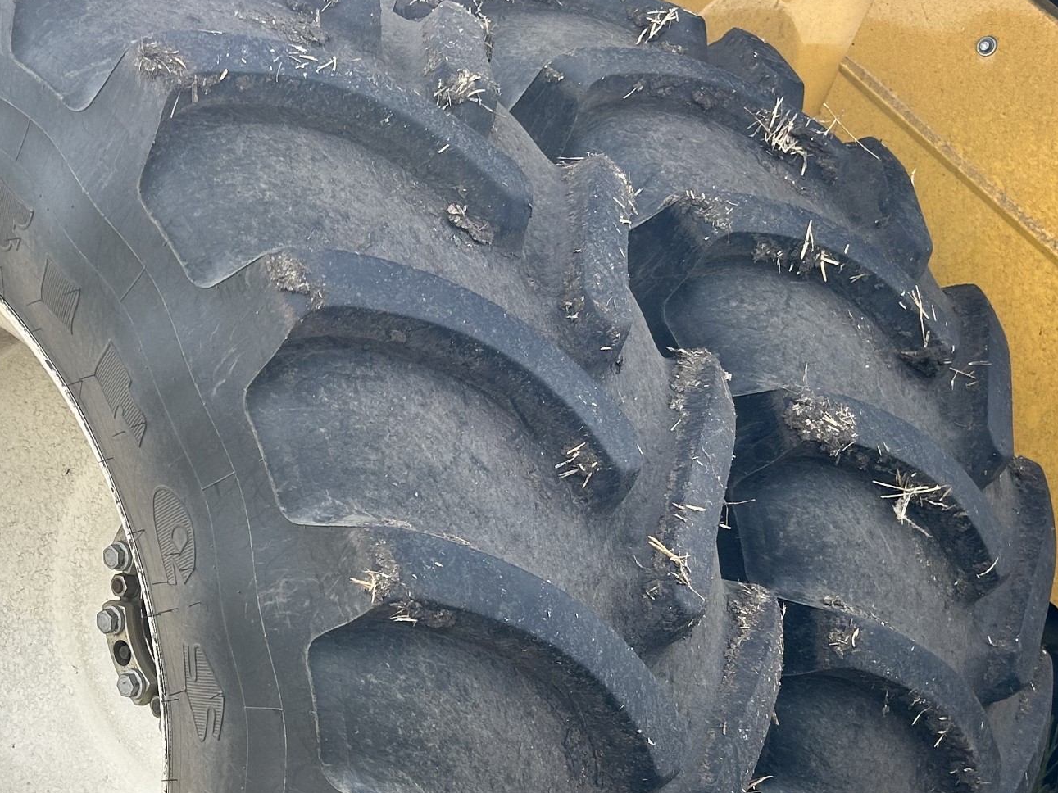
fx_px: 1773
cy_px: 547
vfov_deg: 25.1
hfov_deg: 32.1
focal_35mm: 58
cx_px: 167
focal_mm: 5.7
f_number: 1.5
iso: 50
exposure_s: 1/1009
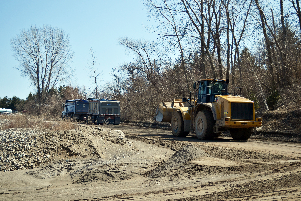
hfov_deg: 35.1
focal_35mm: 57
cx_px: 150
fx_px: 477
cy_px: 100
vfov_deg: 23.8
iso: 100
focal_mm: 38
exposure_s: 1/1000
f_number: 5
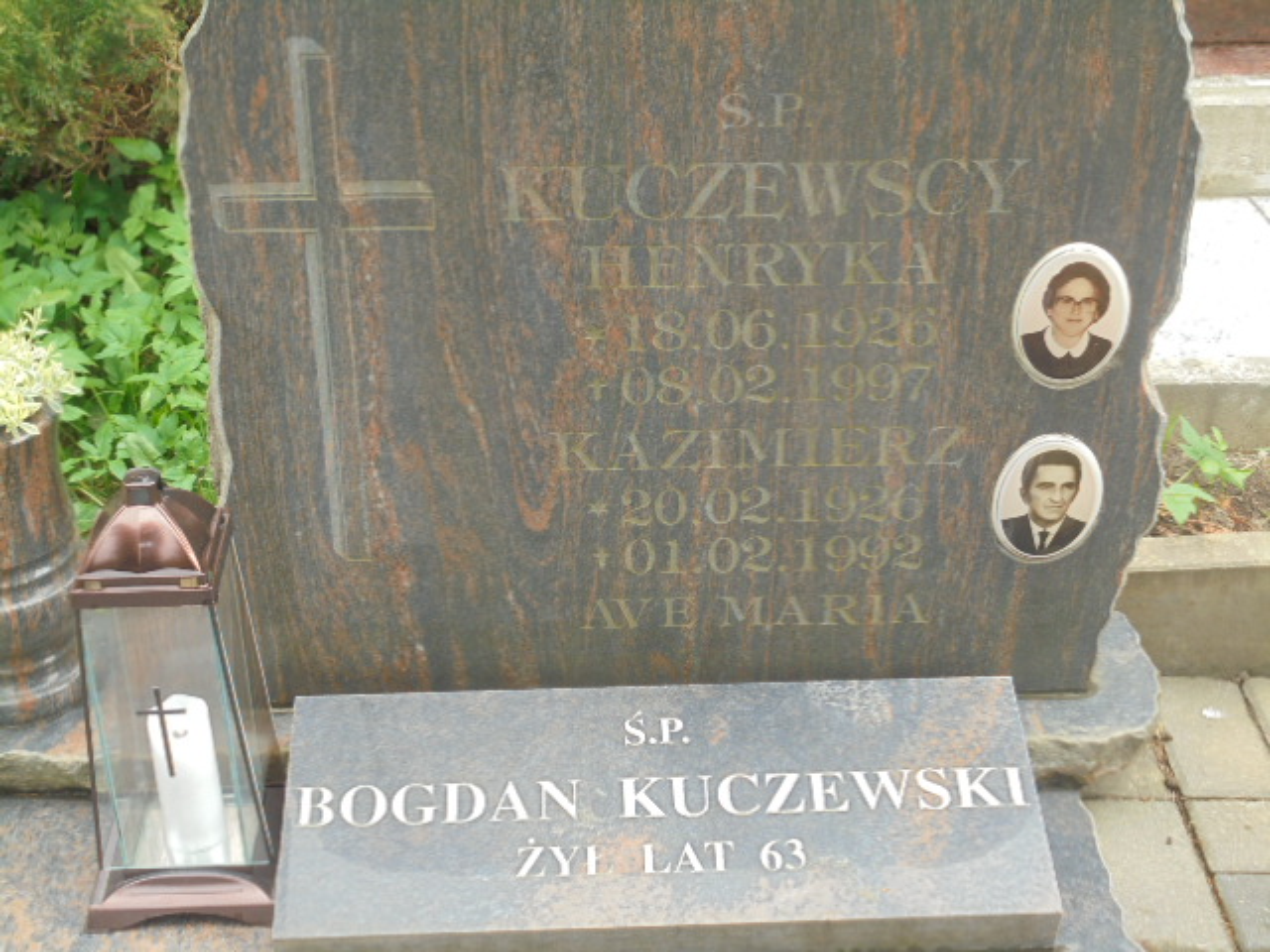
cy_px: 476
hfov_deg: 34.3
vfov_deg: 26.1
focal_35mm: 56
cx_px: 635
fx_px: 2055
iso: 100
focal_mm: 10.1
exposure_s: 1/60
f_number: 5.2
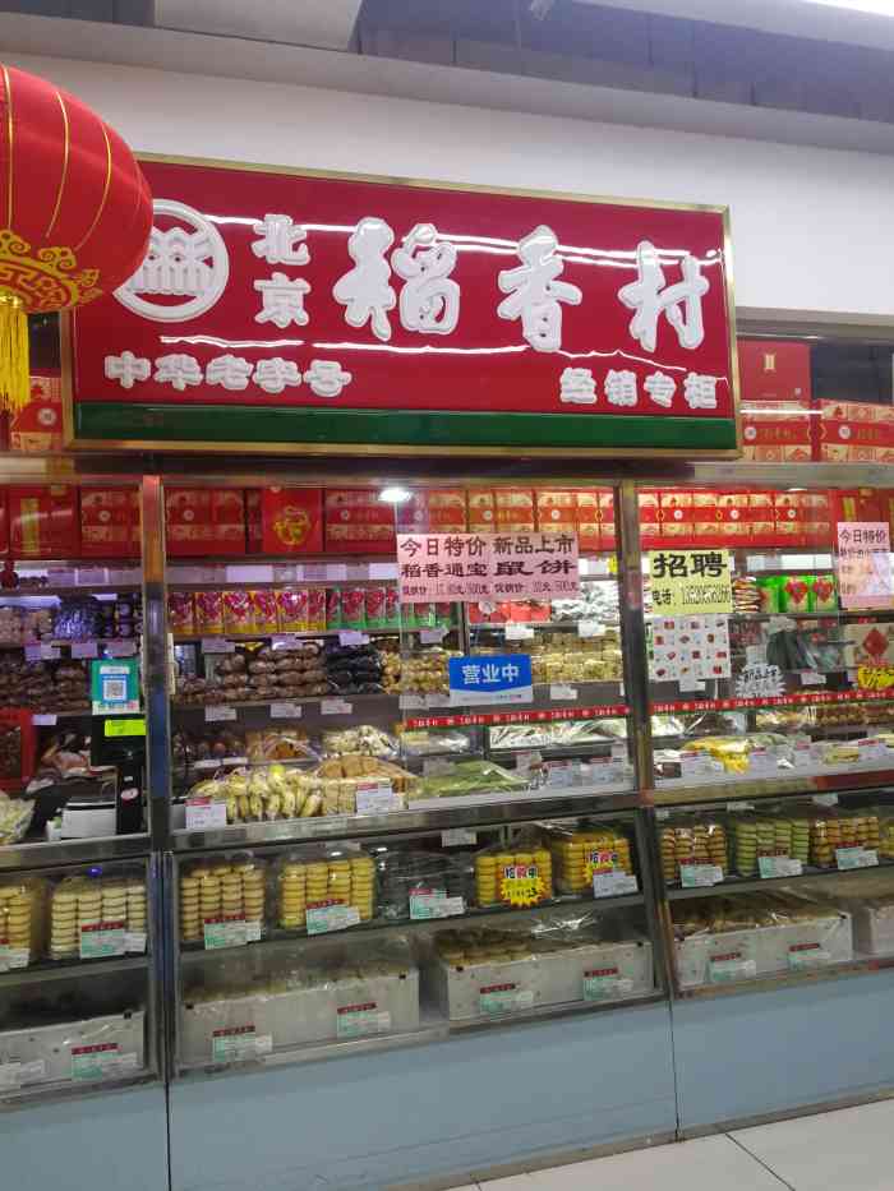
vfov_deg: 65.3
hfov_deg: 51.4
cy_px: 596
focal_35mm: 27
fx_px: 930
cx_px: 447
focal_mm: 3.95
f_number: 2.2
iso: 200
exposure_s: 1/50
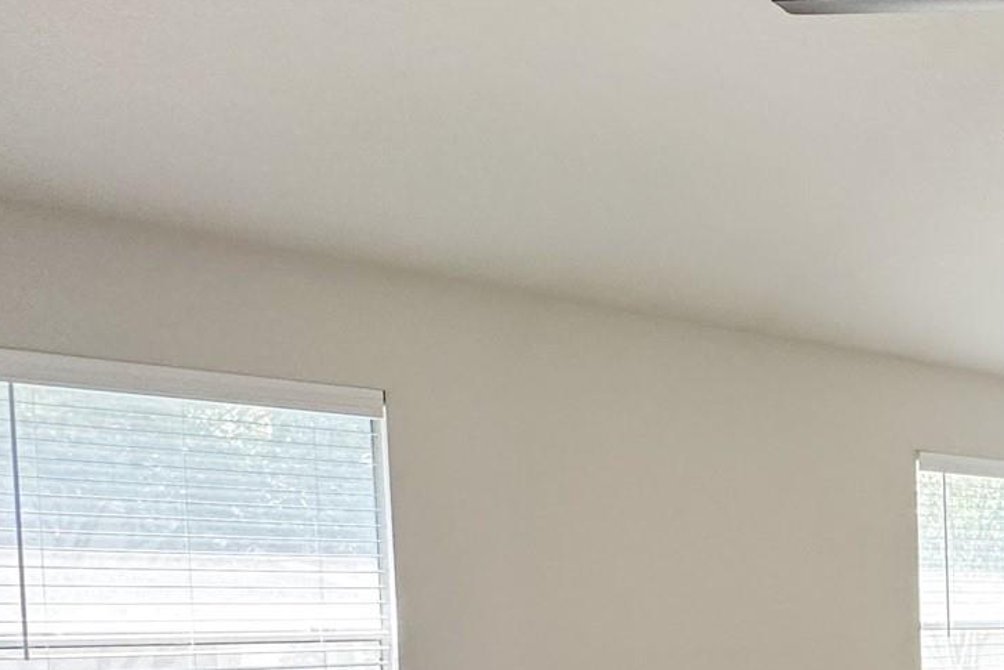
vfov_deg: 30.4
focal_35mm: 41
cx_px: 1287
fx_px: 1144
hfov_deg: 34.5
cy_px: 664
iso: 200
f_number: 2.2
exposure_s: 1/120
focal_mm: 2.22
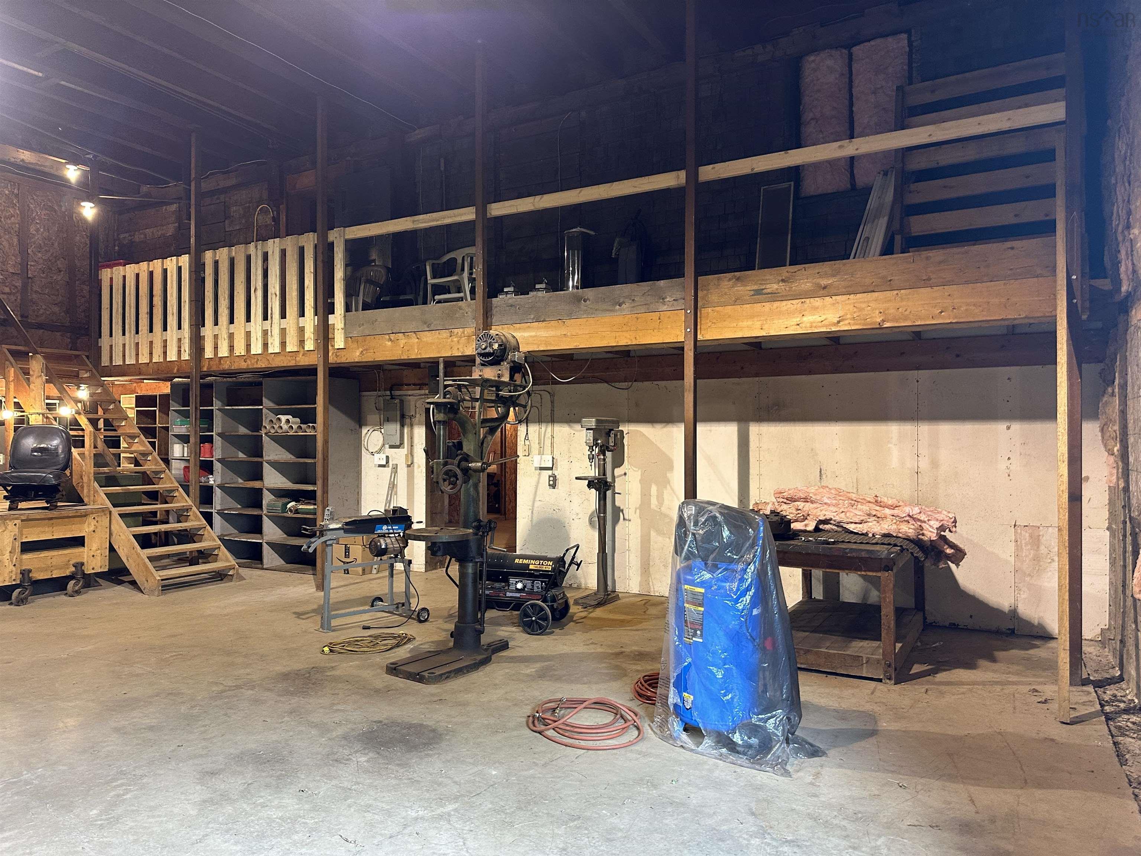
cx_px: 570
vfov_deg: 56.8
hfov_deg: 71.6
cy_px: 428
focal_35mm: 24
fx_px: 791
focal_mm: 6.86
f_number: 1.78
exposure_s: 1/60
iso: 250
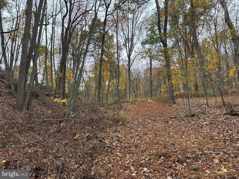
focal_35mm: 24
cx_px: 120
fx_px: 166
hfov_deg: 71.6
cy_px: 90
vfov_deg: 56.8
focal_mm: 6.76
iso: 64
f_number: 1.78
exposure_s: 1/214
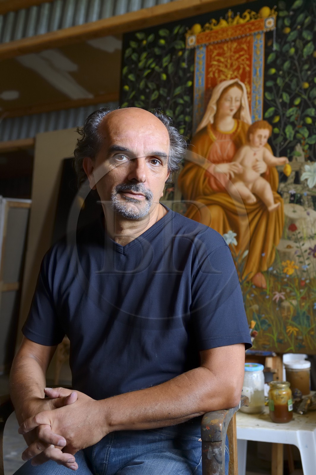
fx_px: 659
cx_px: 158
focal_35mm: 50
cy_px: 238
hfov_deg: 27.0
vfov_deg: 39.6
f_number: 5
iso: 800
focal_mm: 50
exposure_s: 1/60
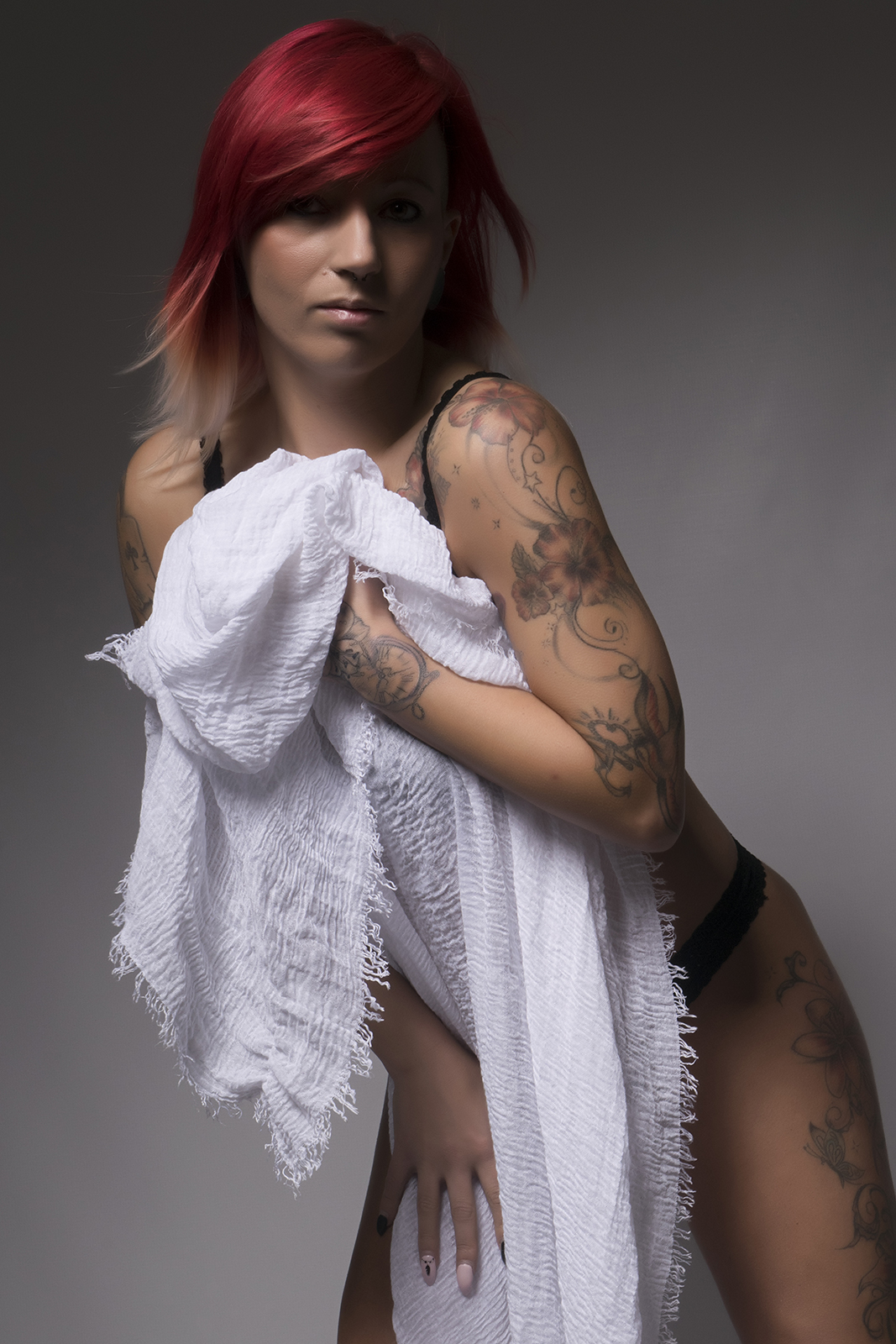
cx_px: 448
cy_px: 672
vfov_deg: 24.6
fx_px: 3079
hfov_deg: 16.6
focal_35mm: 82
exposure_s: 1/100
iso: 200
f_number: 16
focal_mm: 55
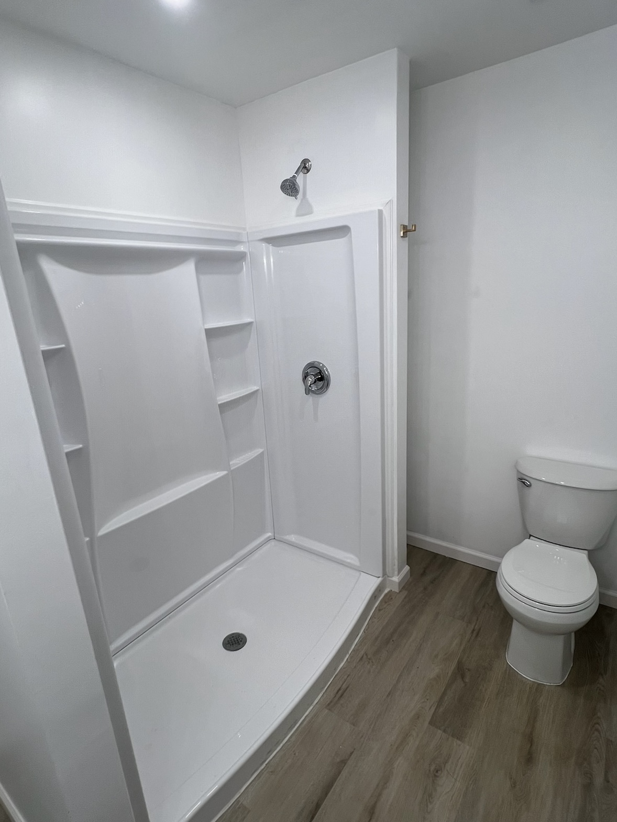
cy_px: 411
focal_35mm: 13
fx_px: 309
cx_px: 308
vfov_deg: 106.2
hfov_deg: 89.9
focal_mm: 1.57
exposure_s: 1/120
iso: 64
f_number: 1.8
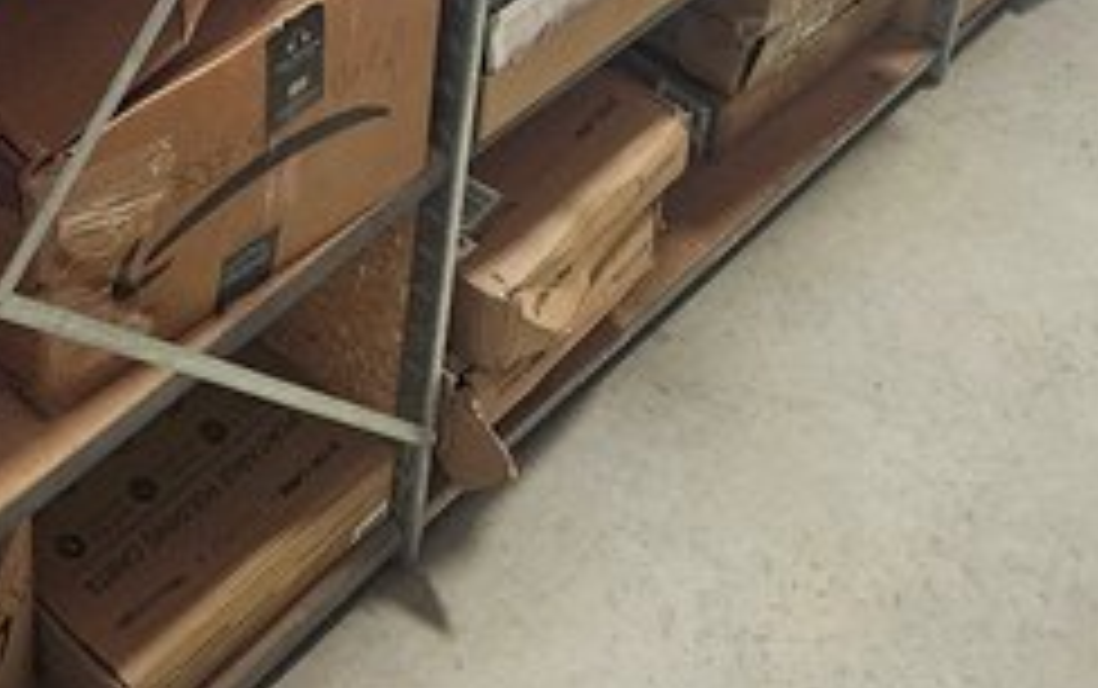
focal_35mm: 63
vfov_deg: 18.3
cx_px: 16
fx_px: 1887
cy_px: -353
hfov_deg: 30.3
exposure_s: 1/120
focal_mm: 5.4
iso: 1000
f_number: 1.8
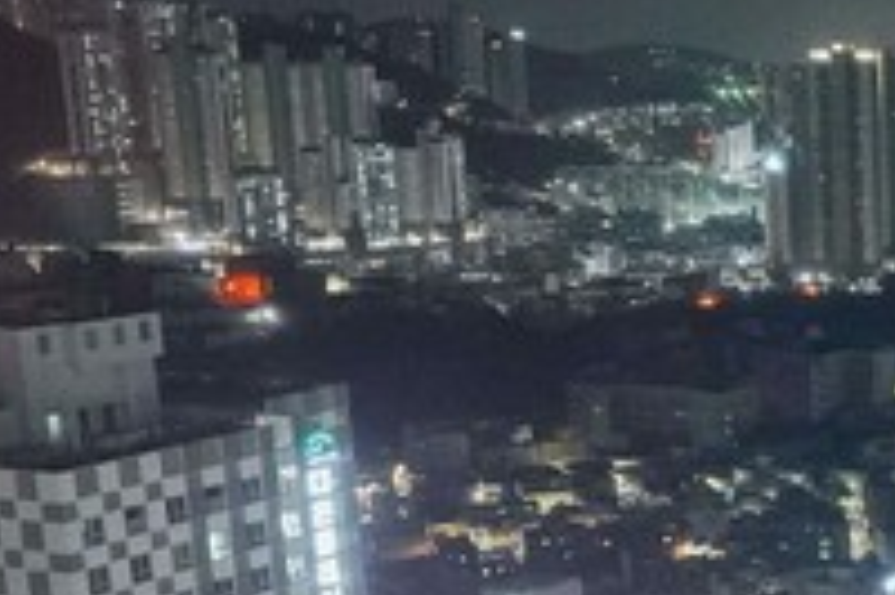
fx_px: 2111
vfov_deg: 15.7
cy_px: 608
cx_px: 1289
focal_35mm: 85
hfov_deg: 20.8
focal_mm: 20
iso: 6400
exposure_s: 1/30
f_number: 2.8
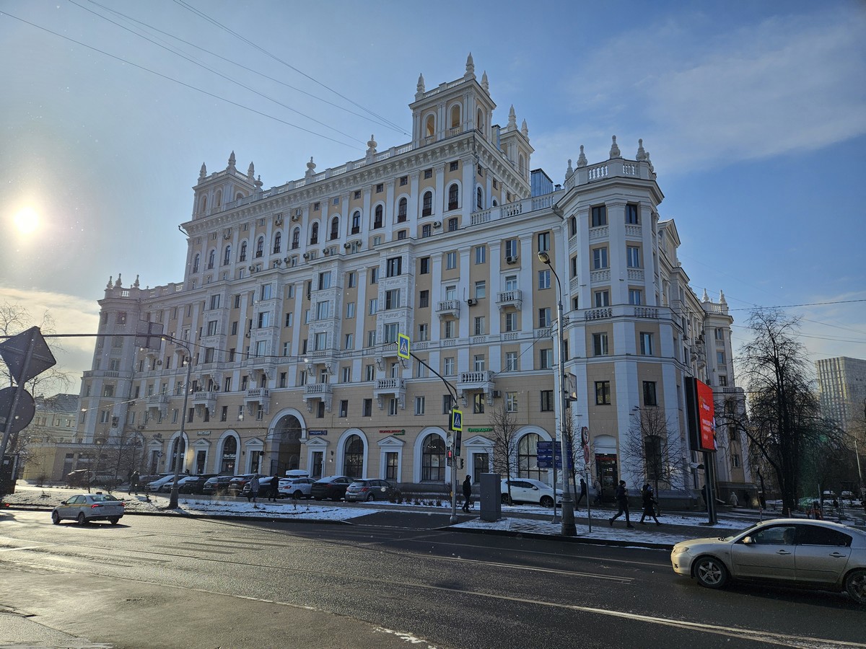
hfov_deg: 73.9
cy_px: 324
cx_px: 433
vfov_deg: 58.9
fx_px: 575
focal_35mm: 23
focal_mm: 5.4
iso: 25
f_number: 1.8
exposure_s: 1/3598
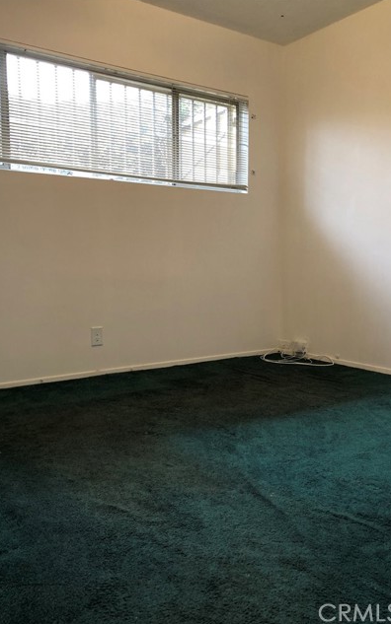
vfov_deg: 62.9
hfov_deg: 41.8
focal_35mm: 30
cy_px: 312
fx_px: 511
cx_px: 168
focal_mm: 3.99
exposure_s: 1/24
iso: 32
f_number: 1.8
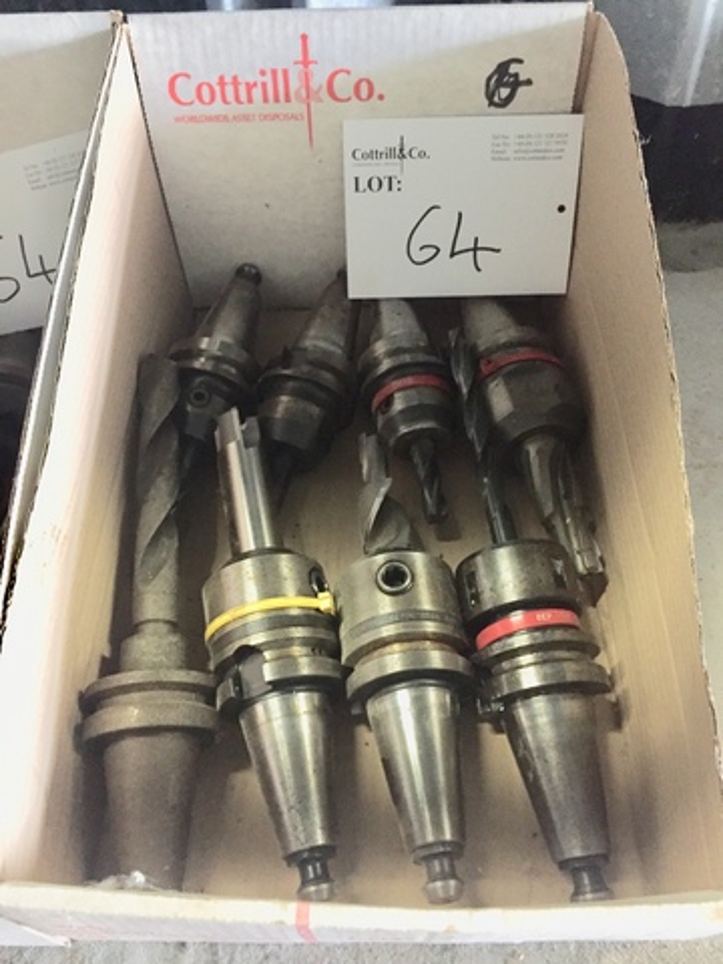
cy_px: 482
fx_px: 808
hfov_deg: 48.2
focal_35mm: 29
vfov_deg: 61.7
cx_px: 362
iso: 400
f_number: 2.2
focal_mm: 4.15
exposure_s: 1/17
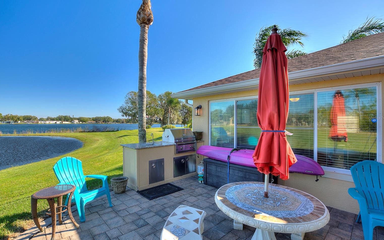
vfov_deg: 71.2
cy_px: 118
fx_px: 167
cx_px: 190
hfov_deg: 97.8
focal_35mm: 16
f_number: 4.5
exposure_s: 1/125
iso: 100
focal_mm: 10
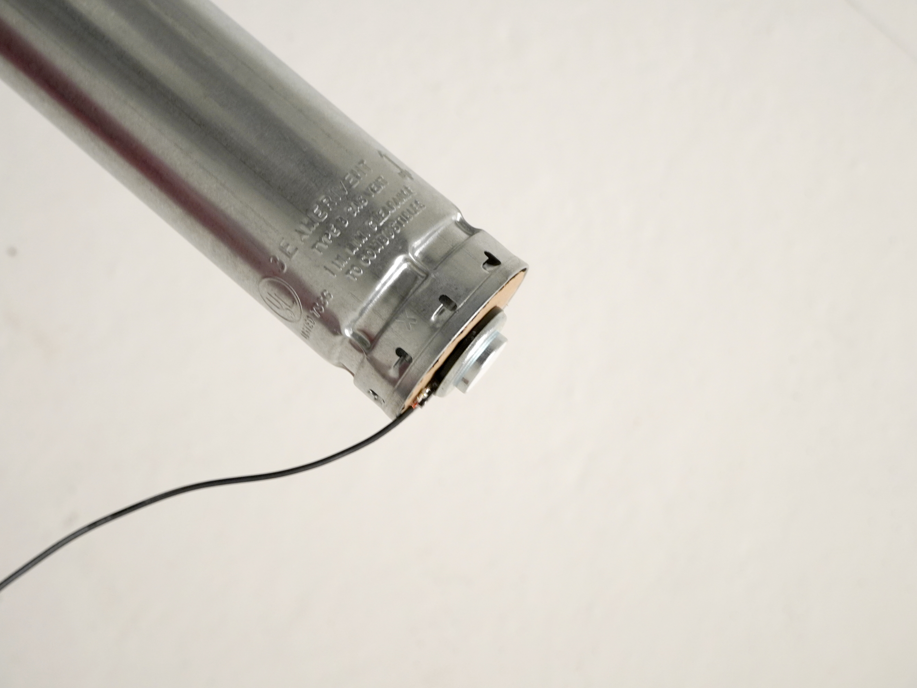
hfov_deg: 29.8
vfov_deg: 22.6
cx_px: 457
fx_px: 1722
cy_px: 344
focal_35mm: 65
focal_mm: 40
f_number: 4.5
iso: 640
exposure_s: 1/160
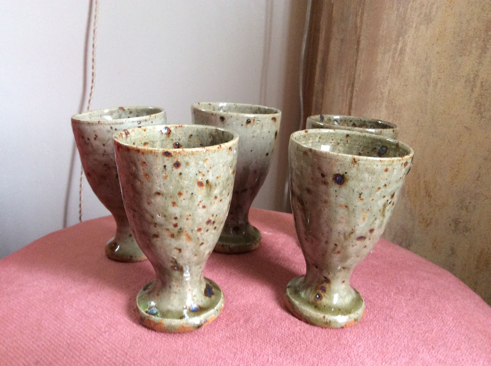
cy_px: 183
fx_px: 453
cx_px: 246
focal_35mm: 32
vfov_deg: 44.1
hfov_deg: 56.9
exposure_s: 1/25
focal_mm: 3.3
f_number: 2.4
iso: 160
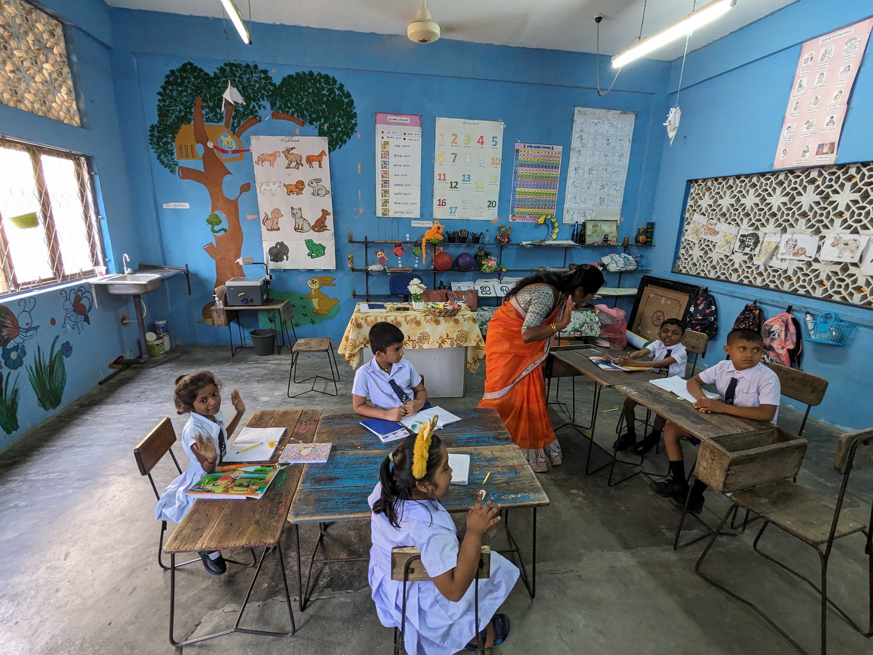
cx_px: 436
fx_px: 404
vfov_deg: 78.1
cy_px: 328
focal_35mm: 16
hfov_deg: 94.5
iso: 368
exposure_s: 1/33.3
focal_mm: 2.35
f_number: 2.2
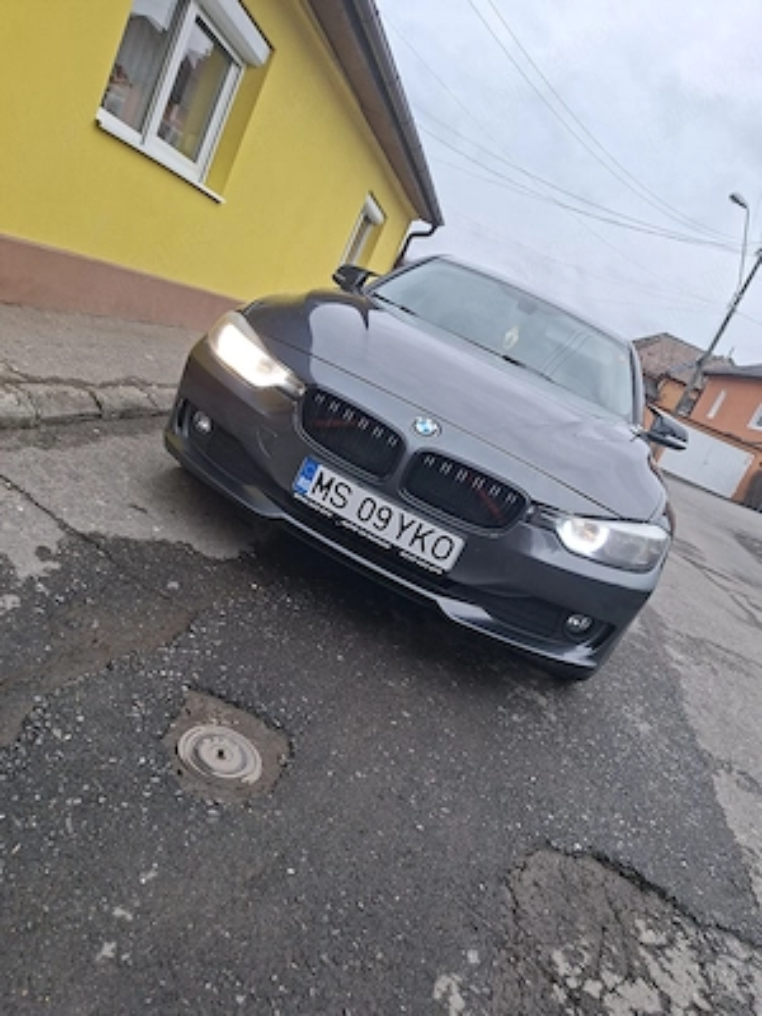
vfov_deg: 73.9
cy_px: 508
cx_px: 381
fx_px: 675
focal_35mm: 23
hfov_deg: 58.9
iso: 50
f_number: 1.8
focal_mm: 5.54
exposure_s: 1/147
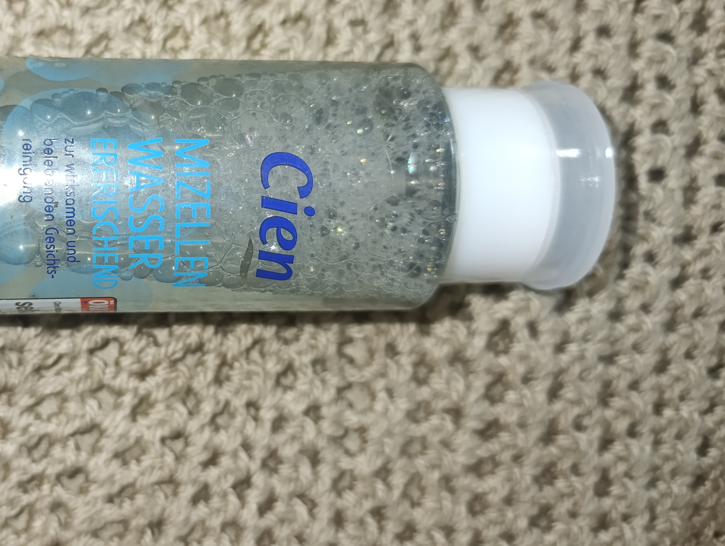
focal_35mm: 36
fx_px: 755
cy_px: 207
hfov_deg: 49.1
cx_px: 175
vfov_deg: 39.5
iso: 500
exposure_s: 1/100
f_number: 1.6
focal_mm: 6.14
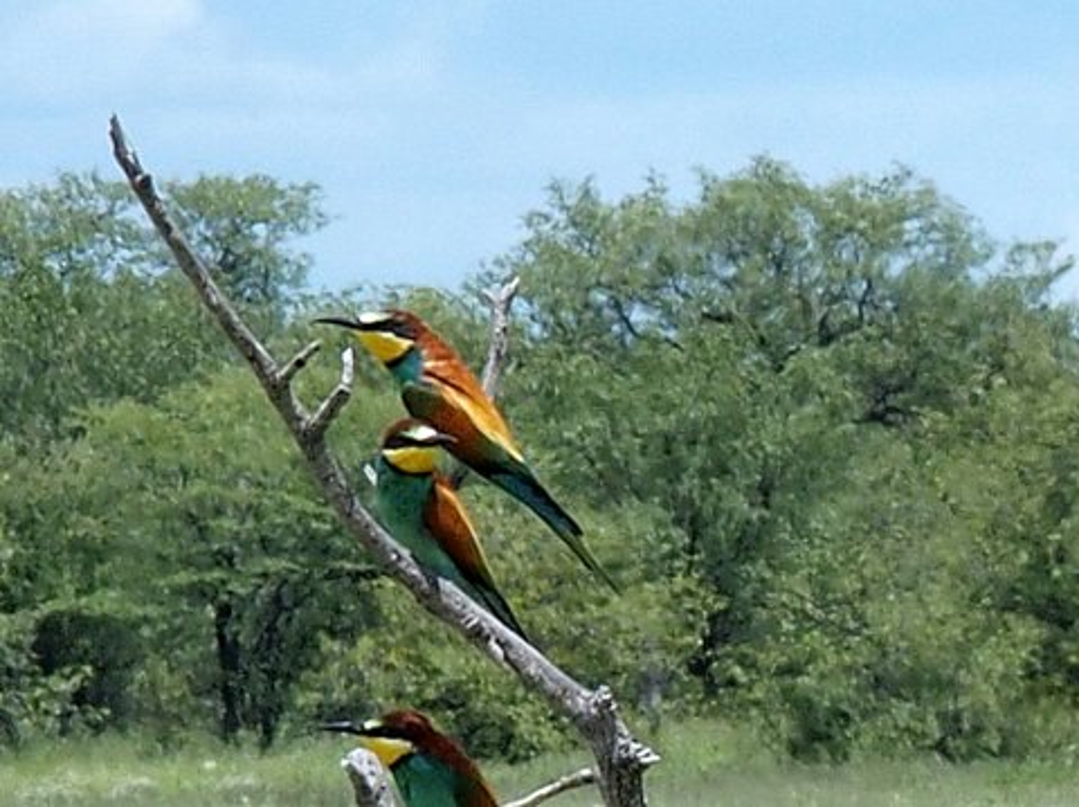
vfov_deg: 4.9
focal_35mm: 300
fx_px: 9342
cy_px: 404
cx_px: 540
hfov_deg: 6.6
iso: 100
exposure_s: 1/320
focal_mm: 64.3
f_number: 8
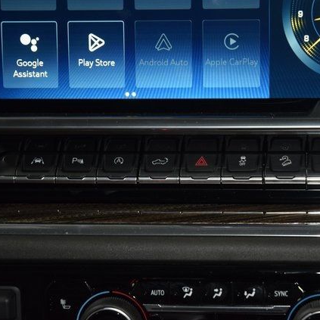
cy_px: 160
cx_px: 201
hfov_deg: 12.9
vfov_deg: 12.9
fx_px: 1412
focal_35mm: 135
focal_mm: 70
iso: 1600
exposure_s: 1/60
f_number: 4.5
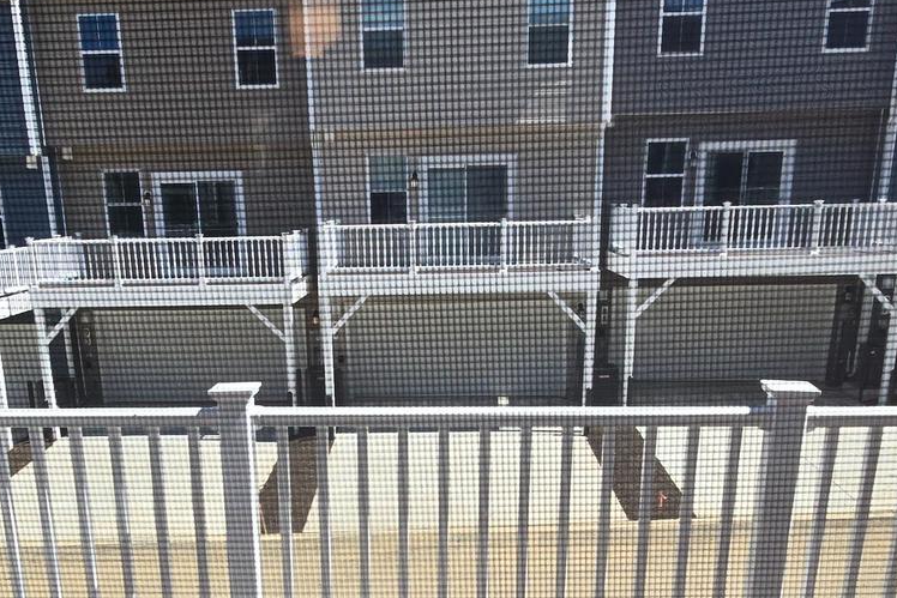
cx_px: 384
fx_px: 922
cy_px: 540
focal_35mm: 37
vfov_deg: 34.0
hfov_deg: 51.7
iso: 50
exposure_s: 1/1129
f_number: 2.2
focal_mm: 2.2
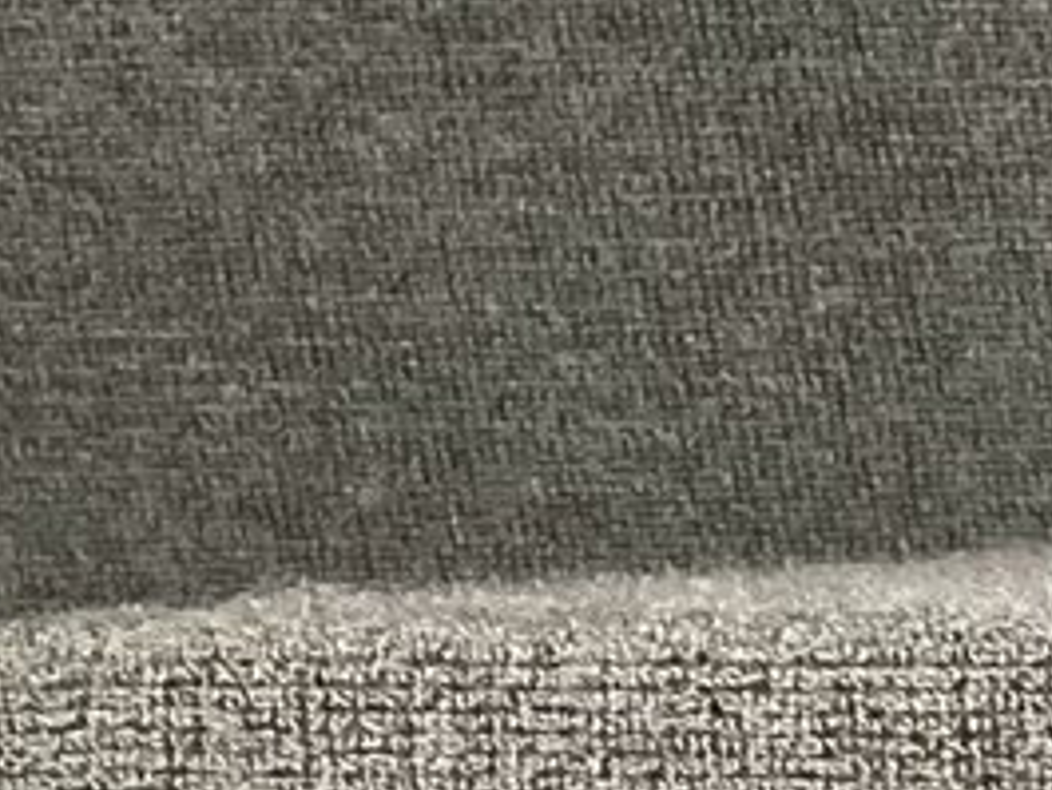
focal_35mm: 177
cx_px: 2963
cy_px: 2146
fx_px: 5382
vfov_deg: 7.6
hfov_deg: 9.3
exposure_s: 1/40
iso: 250
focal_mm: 3.3
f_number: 2.4
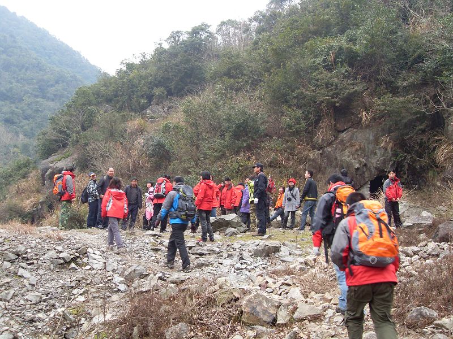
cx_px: 226
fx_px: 484
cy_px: 170
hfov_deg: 50.1
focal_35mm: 37
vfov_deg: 38.7
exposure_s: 1/45
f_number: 2.8
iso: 100
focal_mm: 6.3
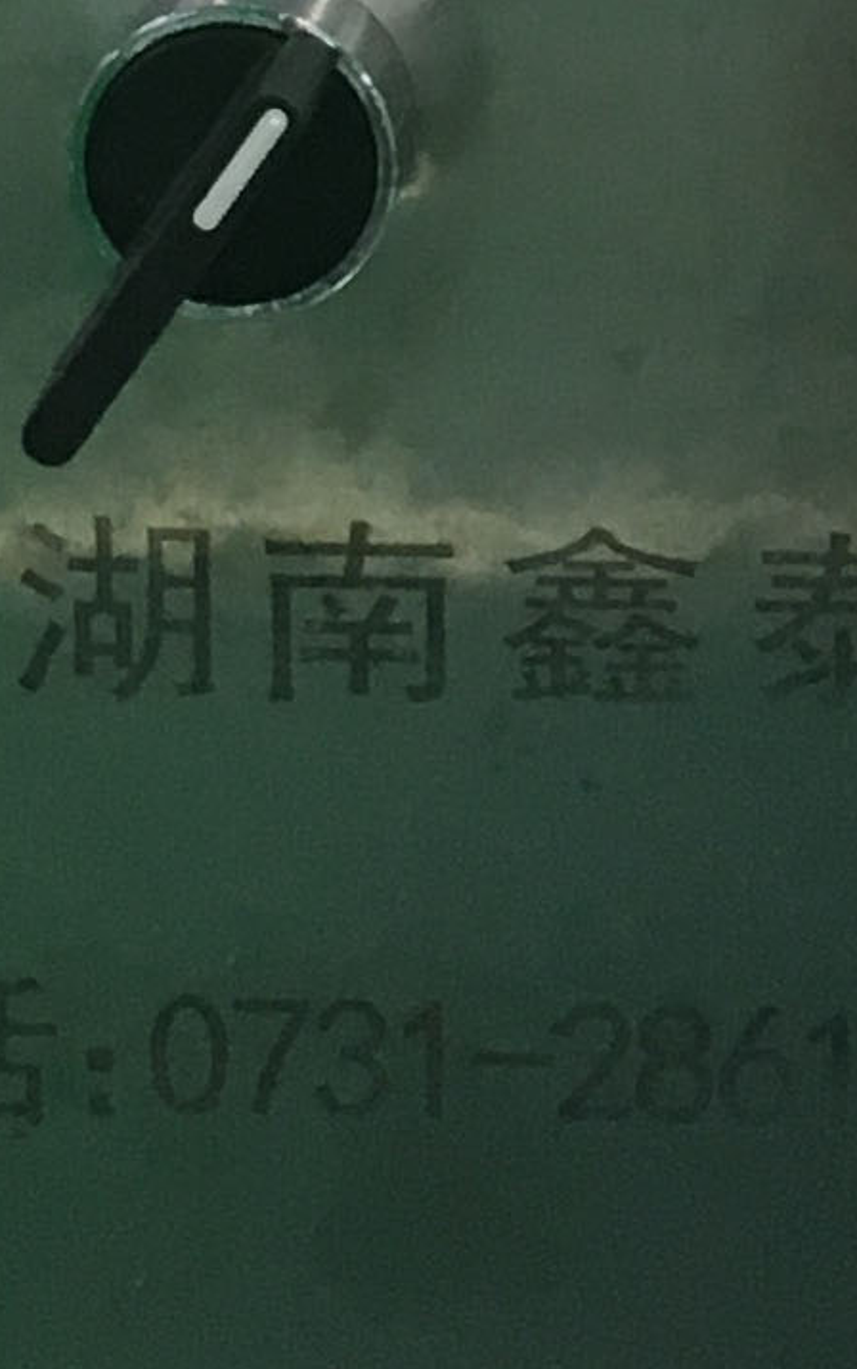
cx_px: 1230
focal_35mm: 173
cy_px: -1287
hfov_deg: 7.5
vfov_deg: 11.1
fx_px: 6460
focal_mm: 4.15
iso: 80
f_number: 2.2
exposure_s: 1/33
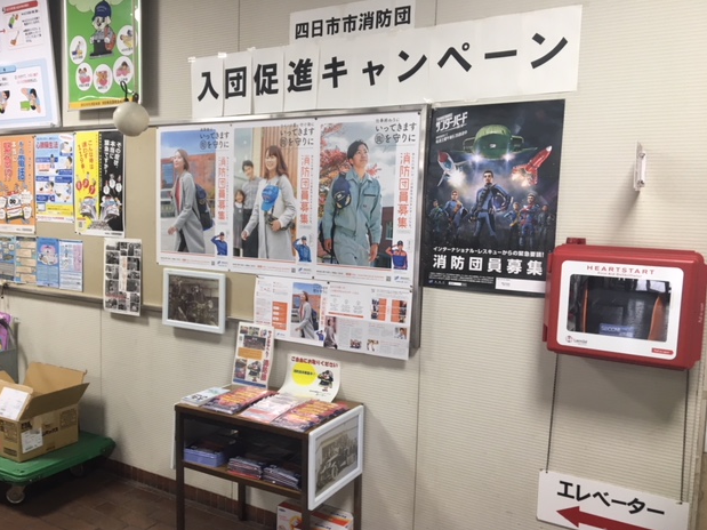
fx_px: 613
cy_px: 272
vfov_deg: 46.8
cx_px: 343
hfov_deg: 60.0
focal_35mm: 30
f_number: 2.2
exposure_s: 1/30
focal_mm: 4.15
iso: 50
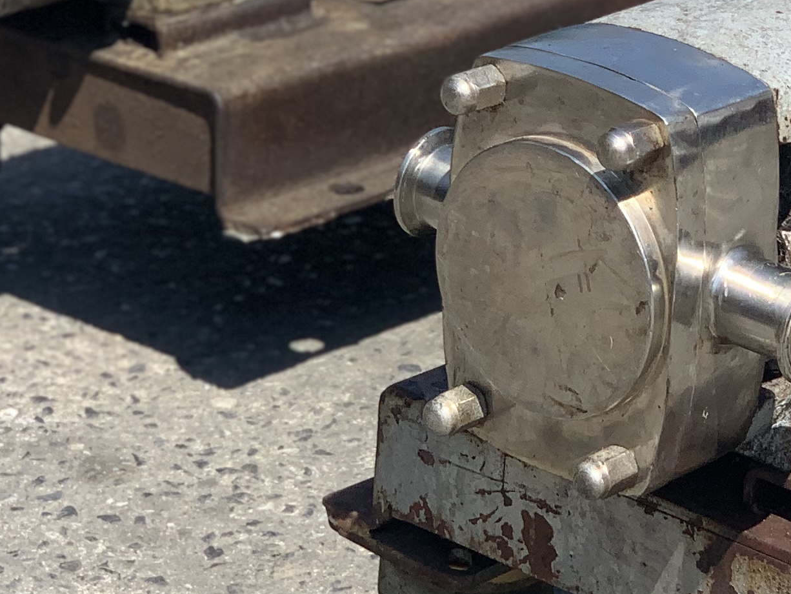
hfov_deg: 11.5
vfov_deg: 8.7
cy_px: 152
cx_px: 676
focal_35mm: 171
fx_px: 3908
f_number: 2.4
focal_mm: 6
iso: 16
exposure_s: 1/773
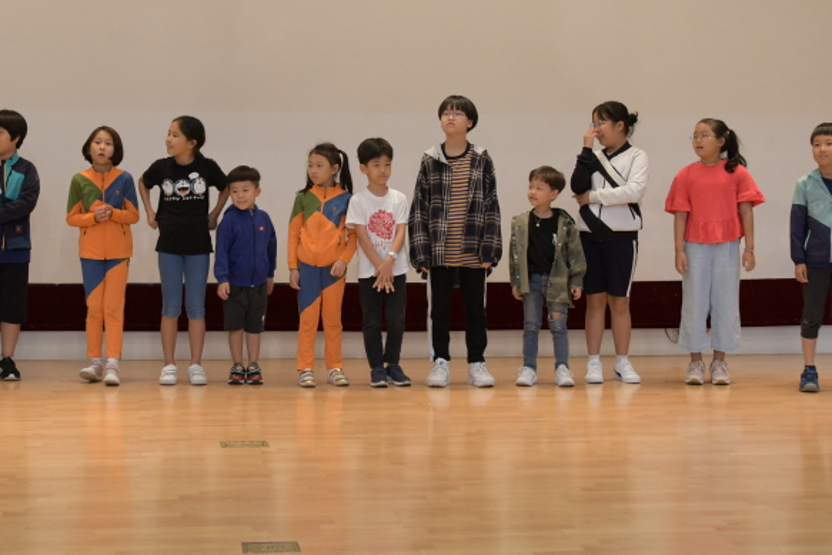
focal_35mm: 58
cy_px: 175
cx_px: 354
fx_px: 1341
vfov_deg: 23.3
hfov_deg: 34.4
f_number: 5
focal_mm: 22
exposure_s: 1/100
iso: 800
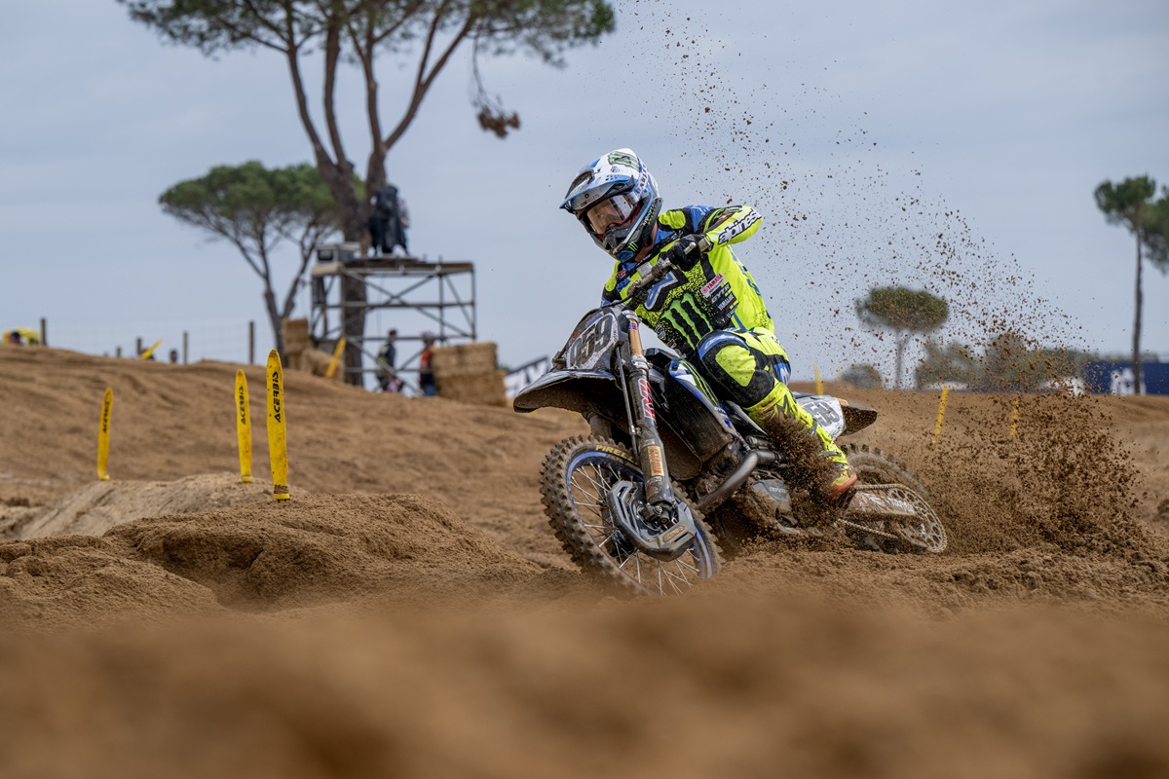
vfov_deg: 10.2
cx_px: 584
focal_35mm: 135
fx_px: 4383
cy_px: 390
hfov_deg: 15.2
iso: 320
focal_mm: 135
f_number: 5.6
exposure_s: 1/1600
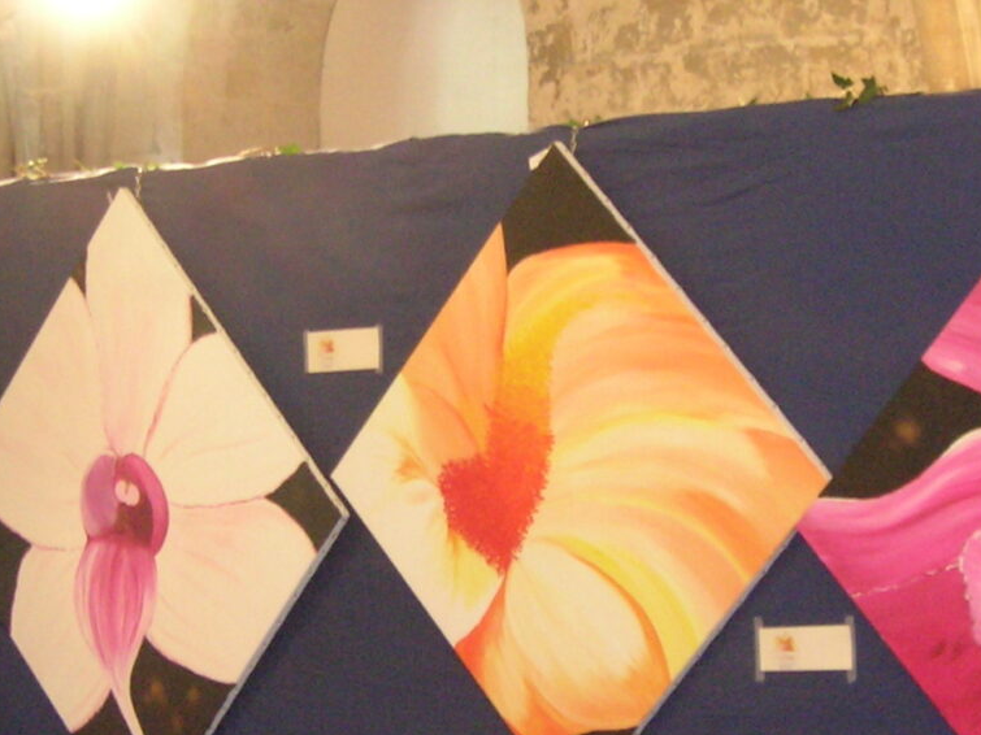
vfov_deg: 13.0
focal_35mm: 114
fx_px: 3230
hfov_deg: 17.3
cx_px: 495
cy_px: 499
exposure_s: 1/12
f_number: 3.1
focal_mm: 7
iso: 200
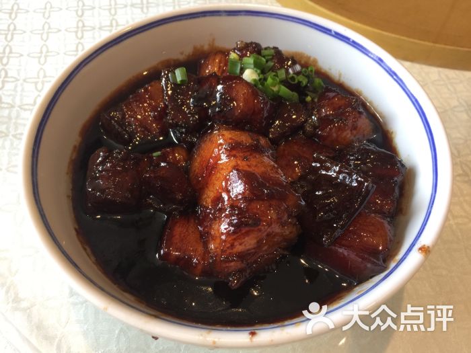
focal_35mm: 29
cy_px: 176
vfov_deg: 48.2
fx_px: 395
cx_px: 236
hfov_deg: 61.7
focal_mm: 4.15
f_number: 2.2
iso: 32
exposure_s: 1/33
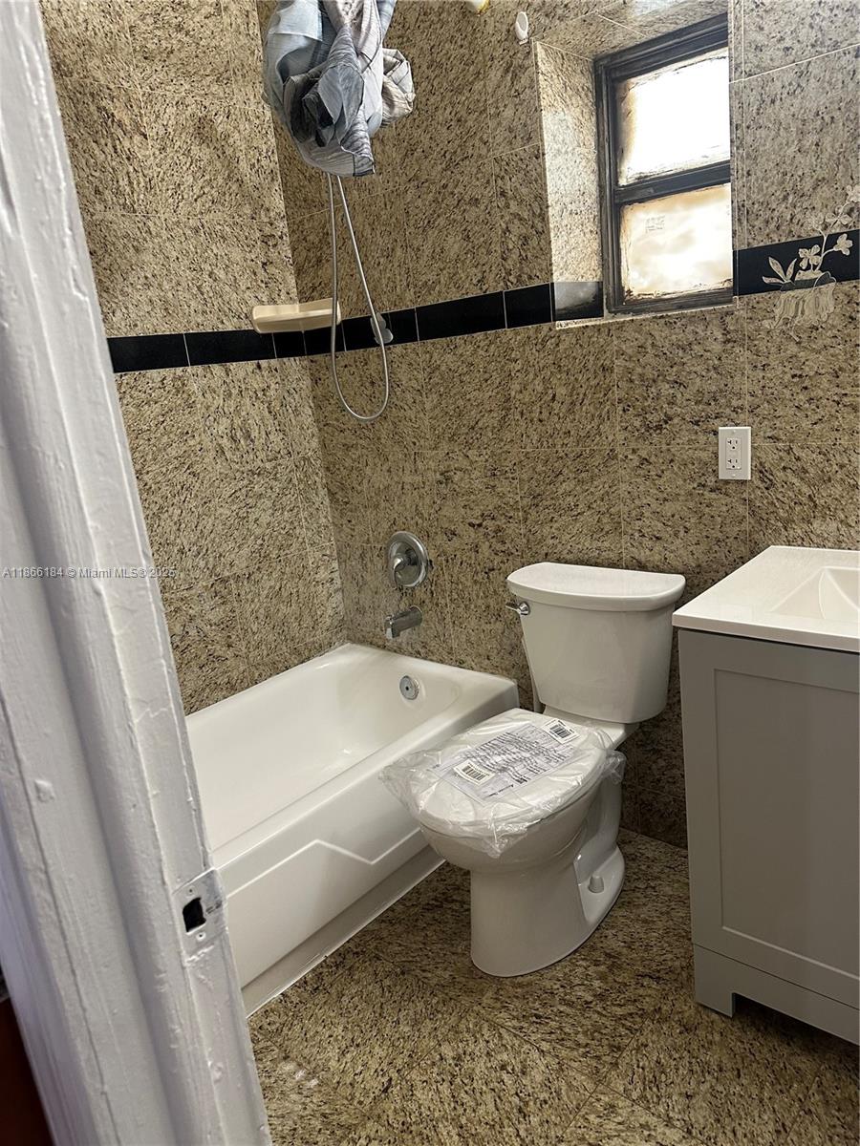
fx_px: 795
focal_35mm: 24
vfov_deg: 71.6
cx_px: 430
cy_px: 573
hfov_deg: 56.8
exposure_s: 1/60
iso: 250
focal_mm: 6.86
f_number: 1.78
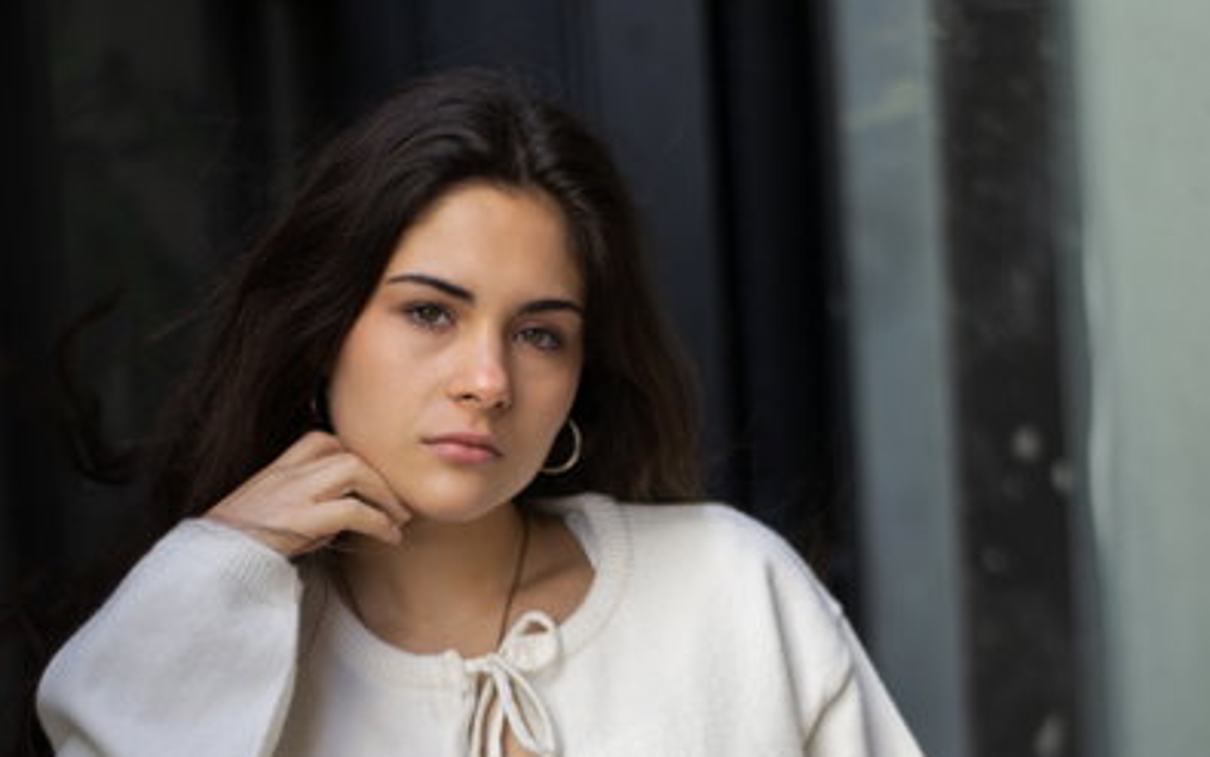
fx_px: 3826
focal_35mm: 116
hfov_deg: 18.0
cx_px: 610
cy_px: 714
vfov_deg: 11.2
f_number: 2
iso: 100
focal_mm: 50
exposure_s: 1/250
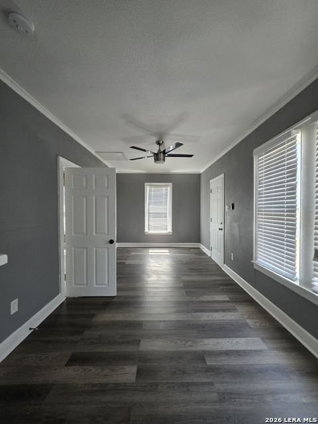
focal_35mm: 13
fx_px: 159
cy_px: 212
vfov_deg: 106.2
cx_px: 159
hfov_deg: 89.9
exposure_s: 1/120
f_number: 1.9
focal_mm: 2.2
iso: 320
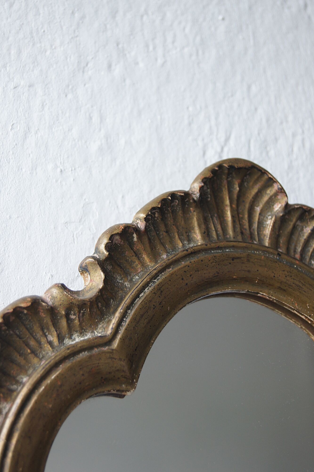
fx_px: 785
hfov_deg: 22.6
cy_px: 236
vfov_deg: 33.4
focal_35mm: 60
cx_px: 157
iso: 400
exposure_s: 1/25
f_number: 5.6
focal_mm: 40
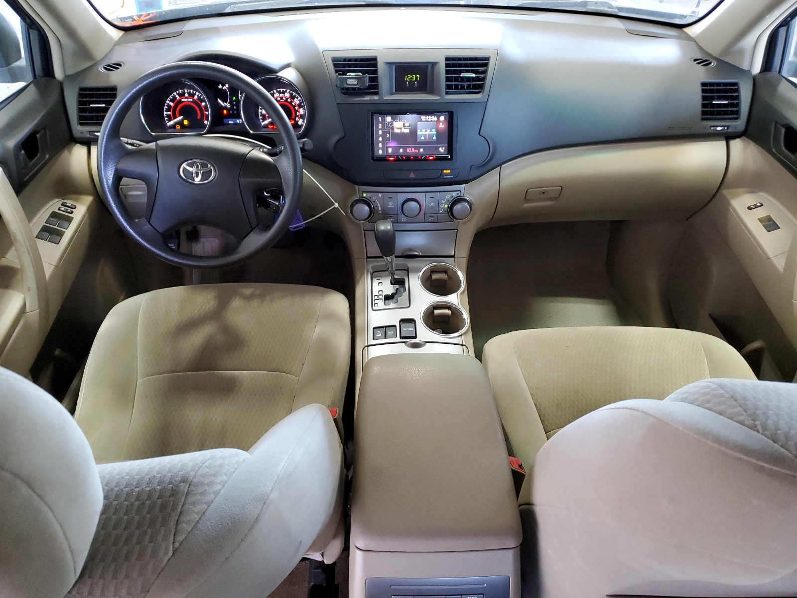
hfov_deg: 67.3
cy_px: 299
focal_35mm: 26
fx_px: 599
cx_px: 398
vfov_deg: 53.1
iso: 354
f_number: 1.5
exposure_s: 1/60.2
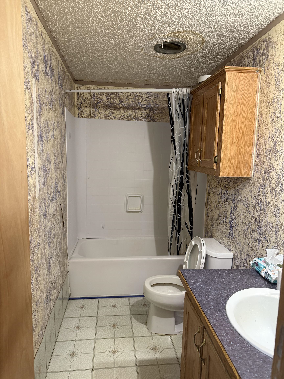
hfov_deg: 56.8
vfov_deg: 71.6
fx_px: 263
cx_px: 142
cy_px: 190
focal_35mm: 24
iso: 250
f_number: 1.78
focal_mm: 6.76
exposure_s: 1/60
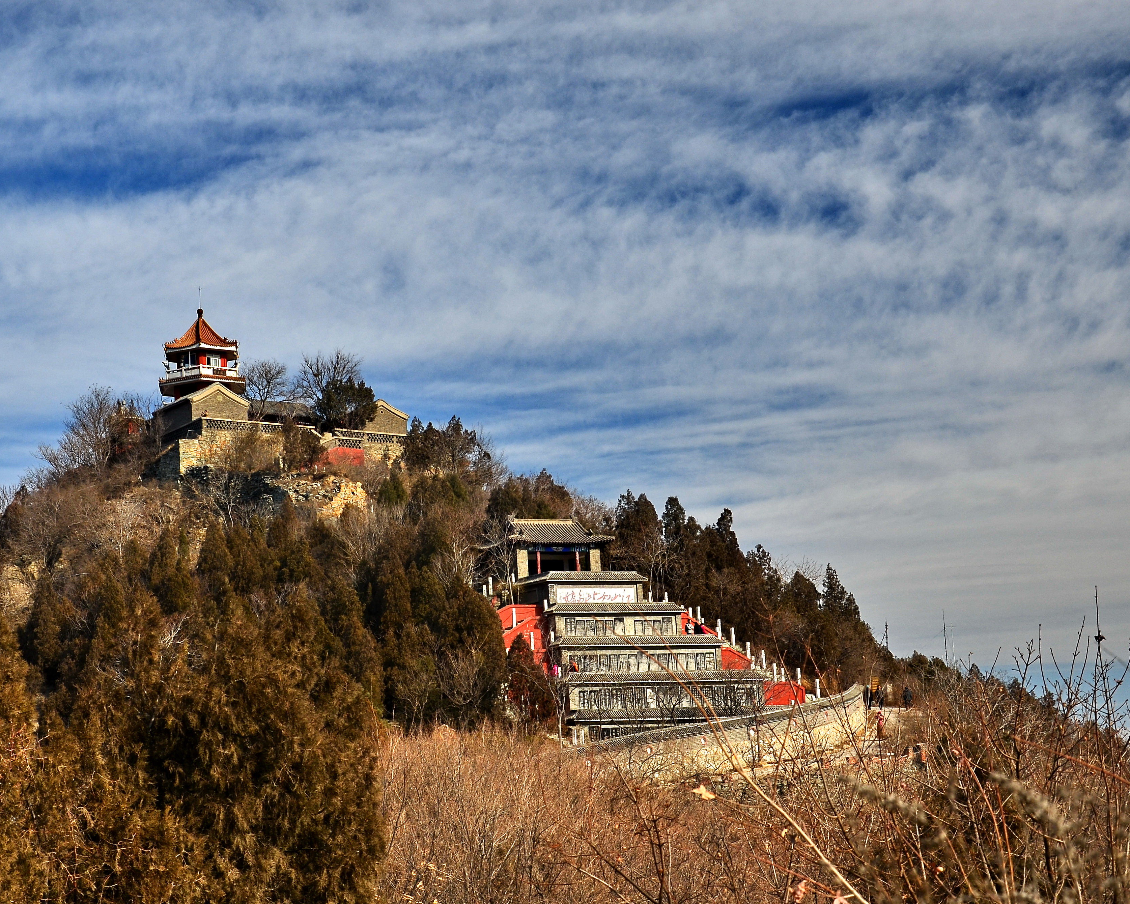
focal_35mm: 62
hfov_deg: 30.3
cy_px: 489
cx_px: 418
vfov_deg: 24.6
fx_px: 2074
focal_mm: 30
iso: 100
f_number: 8
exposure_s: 1/320
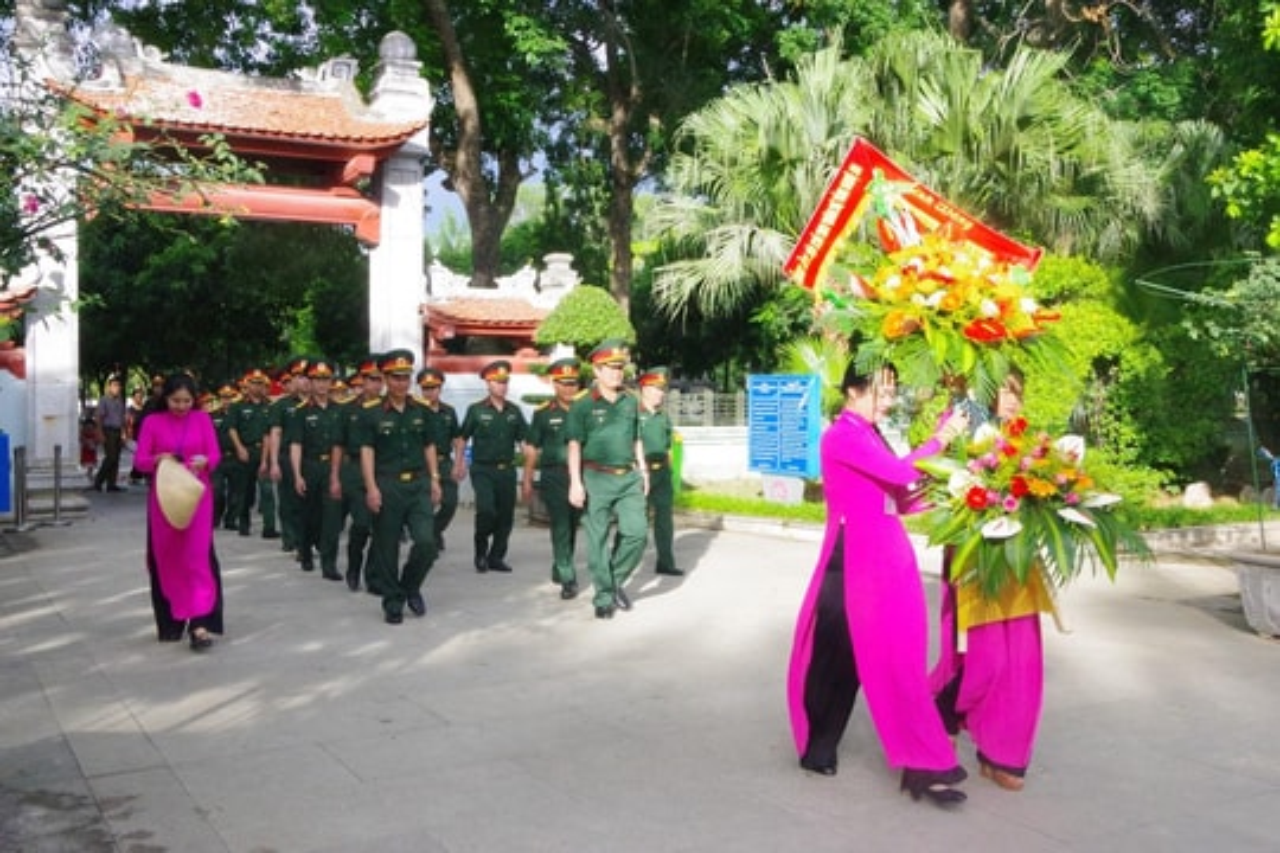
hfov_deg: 53.1
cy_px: 426
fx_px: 1280
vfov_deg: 36.9
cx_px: 640
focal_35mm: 36
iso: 6400
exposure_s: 1/250
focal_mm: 24
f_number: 22
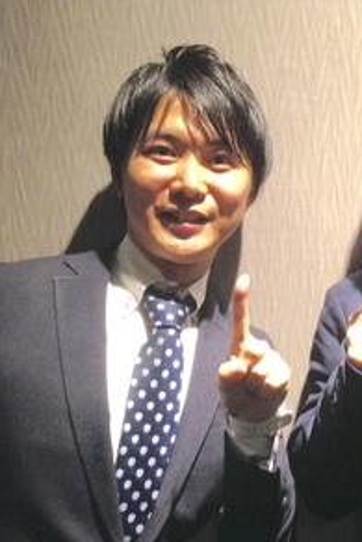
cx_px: 310
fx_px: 708
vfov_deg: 41.9
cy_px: 271
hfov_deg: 27.8
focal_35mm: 47
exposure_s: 1/15
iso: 400
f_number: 2.4
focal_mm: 4.12
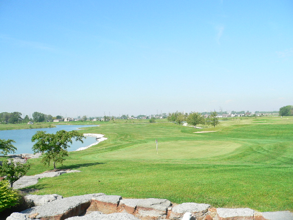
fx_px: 305
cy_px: 110
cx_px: 146
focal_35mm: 36
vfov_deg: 39.7
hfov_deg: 51.4
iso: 100
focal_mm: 6
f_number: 2.8
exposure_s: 1/1000
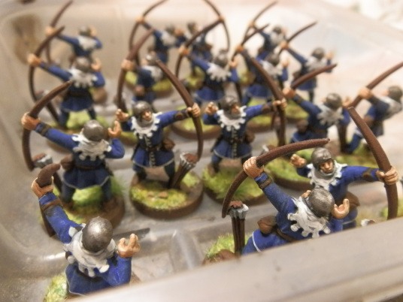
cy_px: 151
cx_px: 202
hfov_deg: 63.4
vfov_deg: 49.7
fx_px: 326
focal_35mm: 28
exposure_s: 1/80
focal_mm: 5
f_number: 3.1
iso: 400
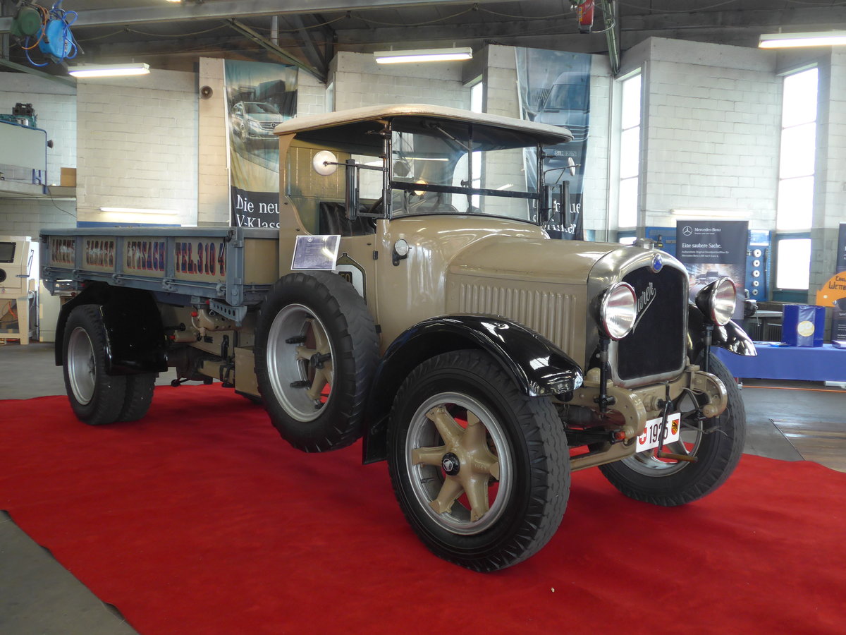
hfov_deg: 54.0
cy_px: 318
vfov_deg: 41.8
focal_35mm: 34
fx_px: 831
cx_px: 423
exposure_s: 1/60
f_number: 2.3
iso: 200
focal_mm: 7
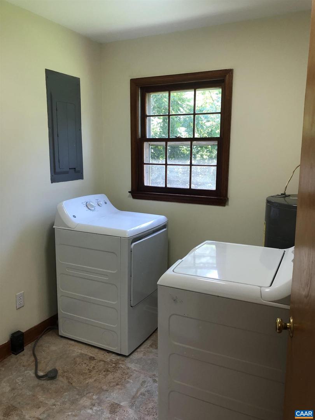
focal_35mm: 28
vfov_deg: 63.4
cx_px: 158
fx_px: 340
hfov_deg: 49.7
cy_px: 210
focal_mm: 3.99
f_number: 1.8
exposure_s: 1/40
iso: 25
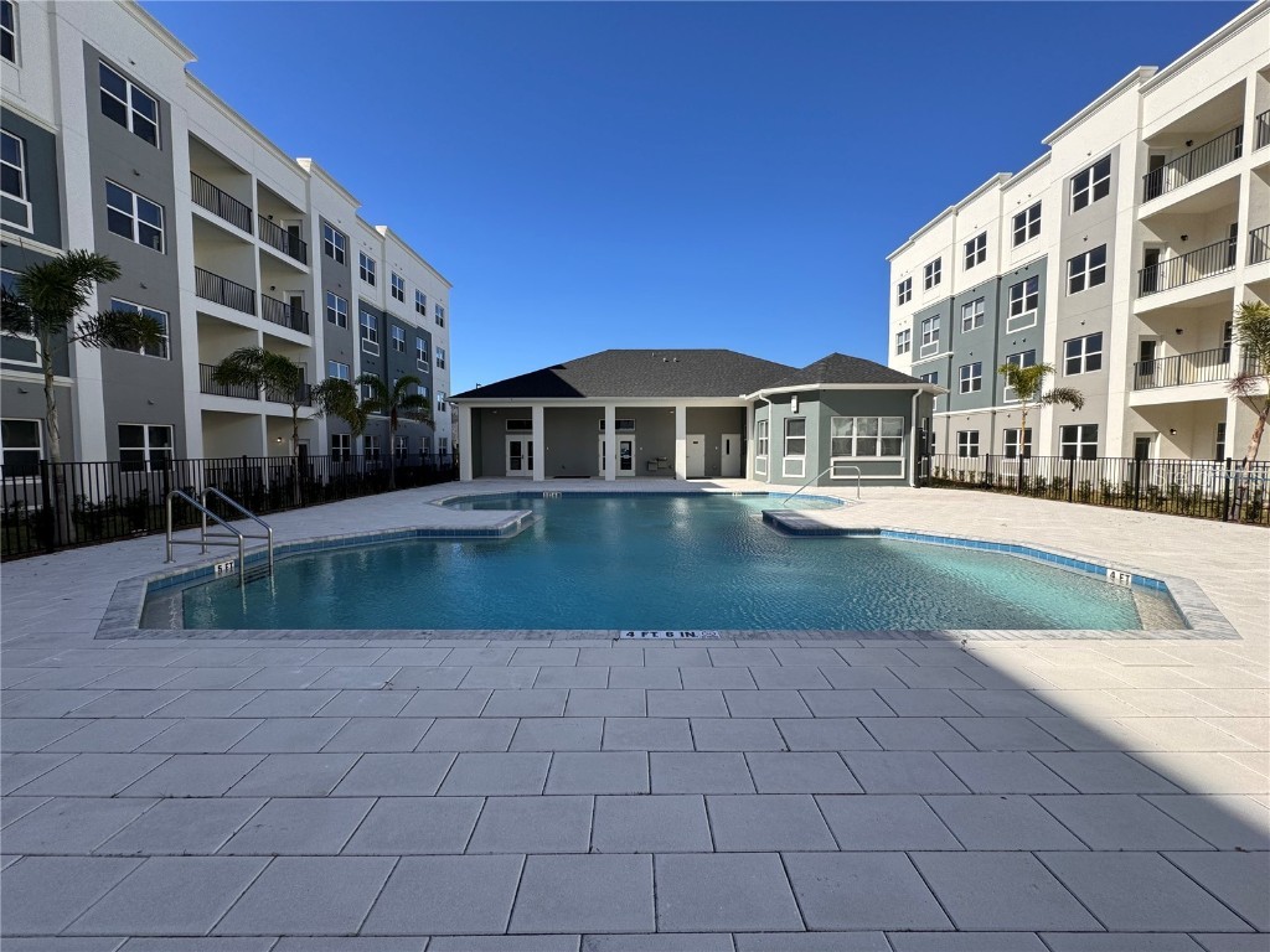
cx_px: 635
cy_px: 476
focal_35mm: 14
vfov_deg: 85.7
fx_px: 514
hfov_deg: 102.1
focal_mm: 2.22
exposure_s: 1/1536
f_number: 2.2
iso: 50
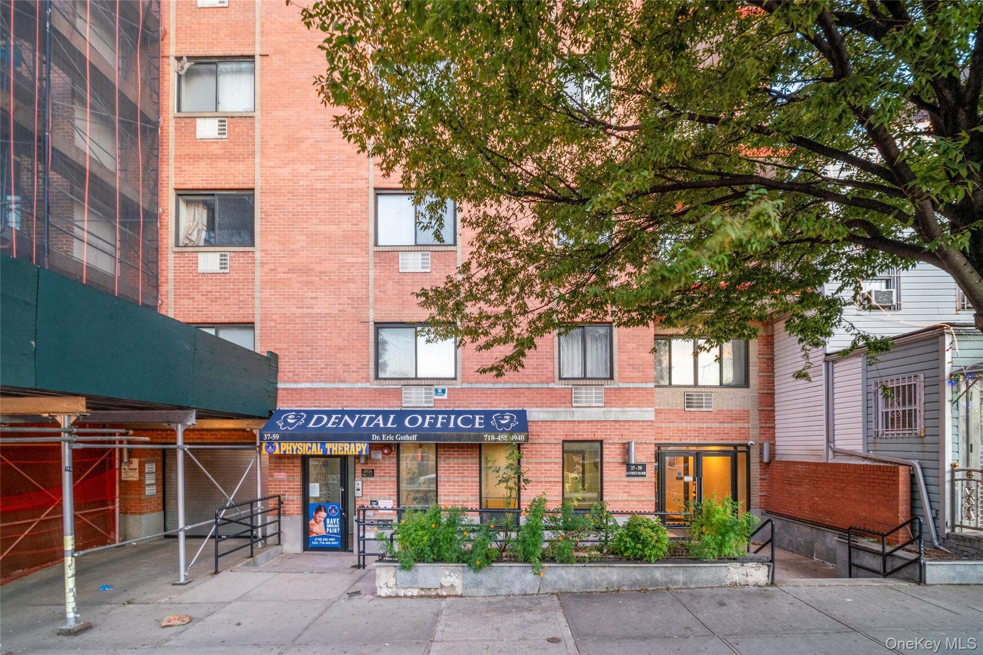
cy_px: 328
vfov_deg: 77.3
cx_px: 492
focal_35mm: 15
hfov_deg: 100.4
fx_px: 410
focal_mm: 15
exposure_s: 1/6
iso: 1600
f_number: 11
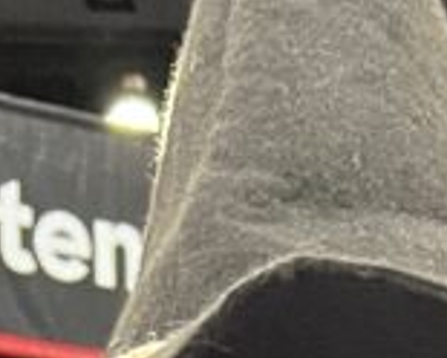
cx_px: 623
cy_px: 1726
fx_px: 2593
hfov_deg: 9.6
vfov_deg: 5.8
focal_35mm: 196
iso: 320
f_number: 1.5
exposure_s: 1/60
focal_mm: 5.7
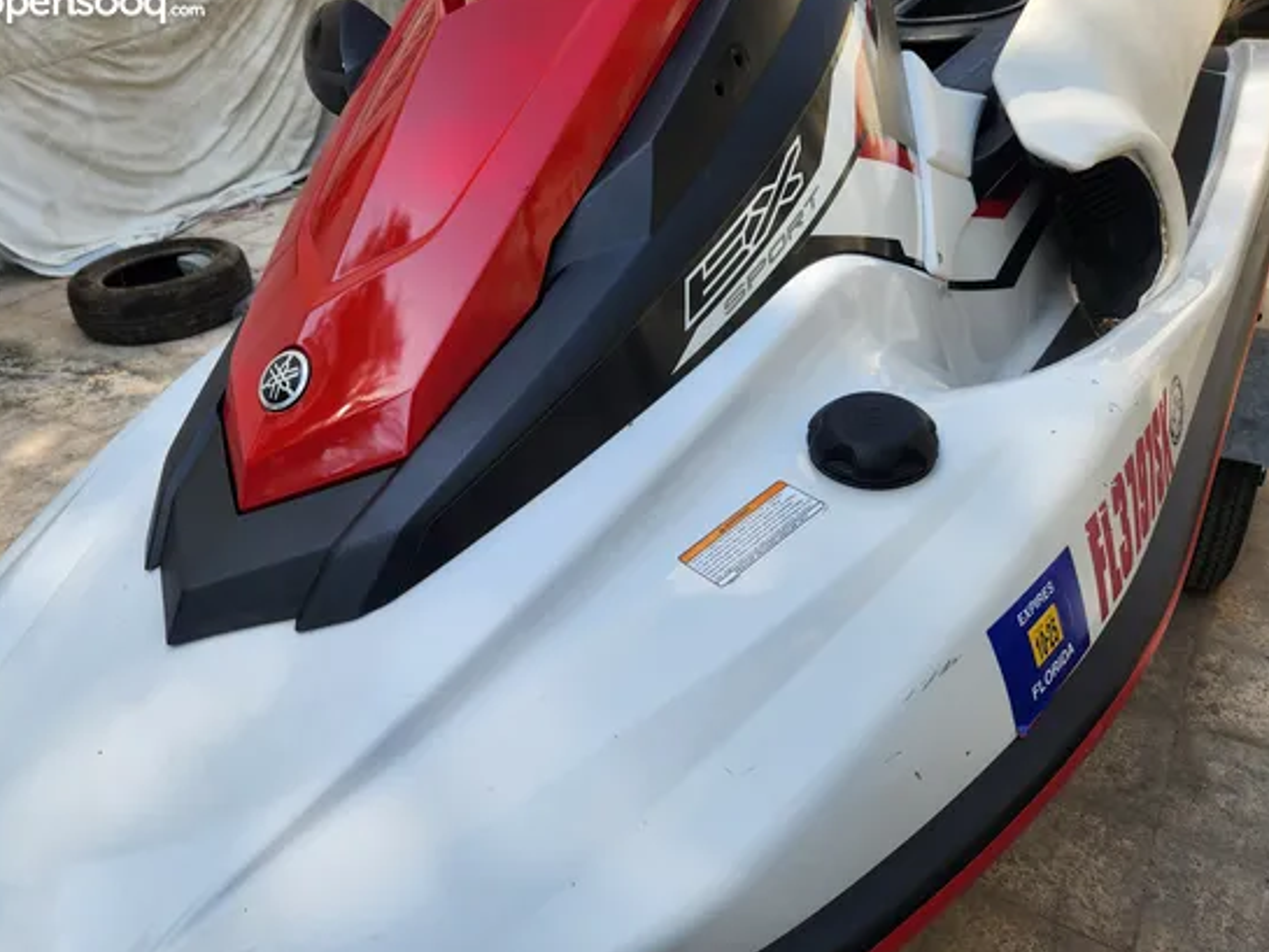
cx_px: 554
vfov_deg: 51.2
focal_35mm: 27
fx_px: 990
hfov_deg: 65.1
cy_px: 412
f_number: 1.8
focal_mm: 5.4
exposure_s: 1/688
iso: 20
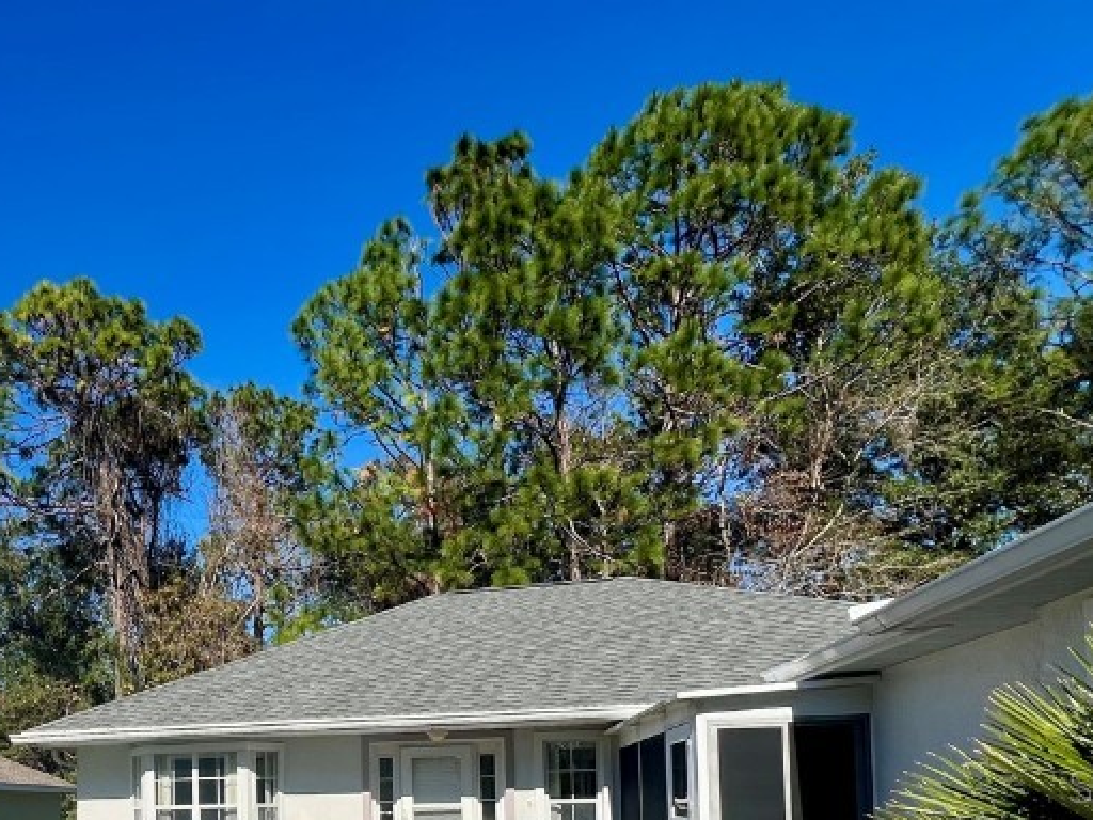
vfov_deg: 46.1
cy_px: 786
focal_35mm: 26
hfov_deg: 60.3
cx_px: 177
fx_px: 821
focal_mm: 1.57
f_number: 1.8
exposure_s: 1/2222
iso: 32
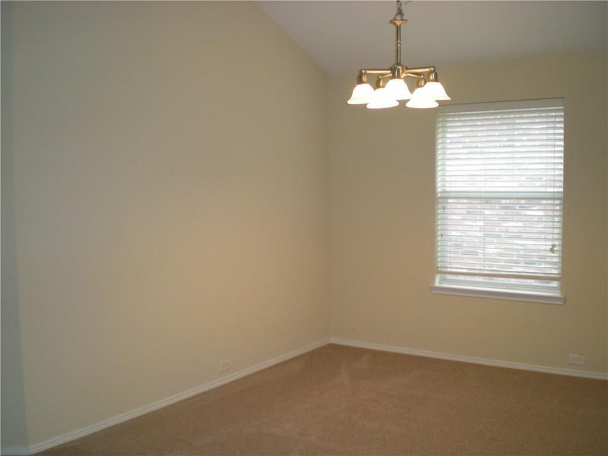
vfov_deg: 37.7
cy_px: 228
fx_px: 667
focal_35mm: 38
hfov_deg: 49.0
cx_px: 304
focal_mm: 6.3
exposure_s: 1/59
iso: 170
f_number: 3.1
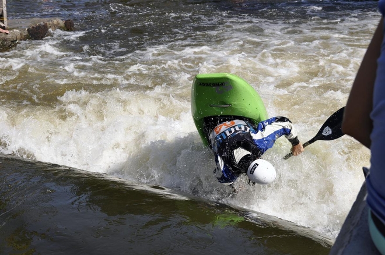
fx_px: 577
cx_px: 192
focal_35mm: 54
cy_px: 128
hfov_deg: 36.9
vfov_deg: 25.0
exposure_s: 1/1250
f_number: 6.3
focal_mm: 36
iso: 200
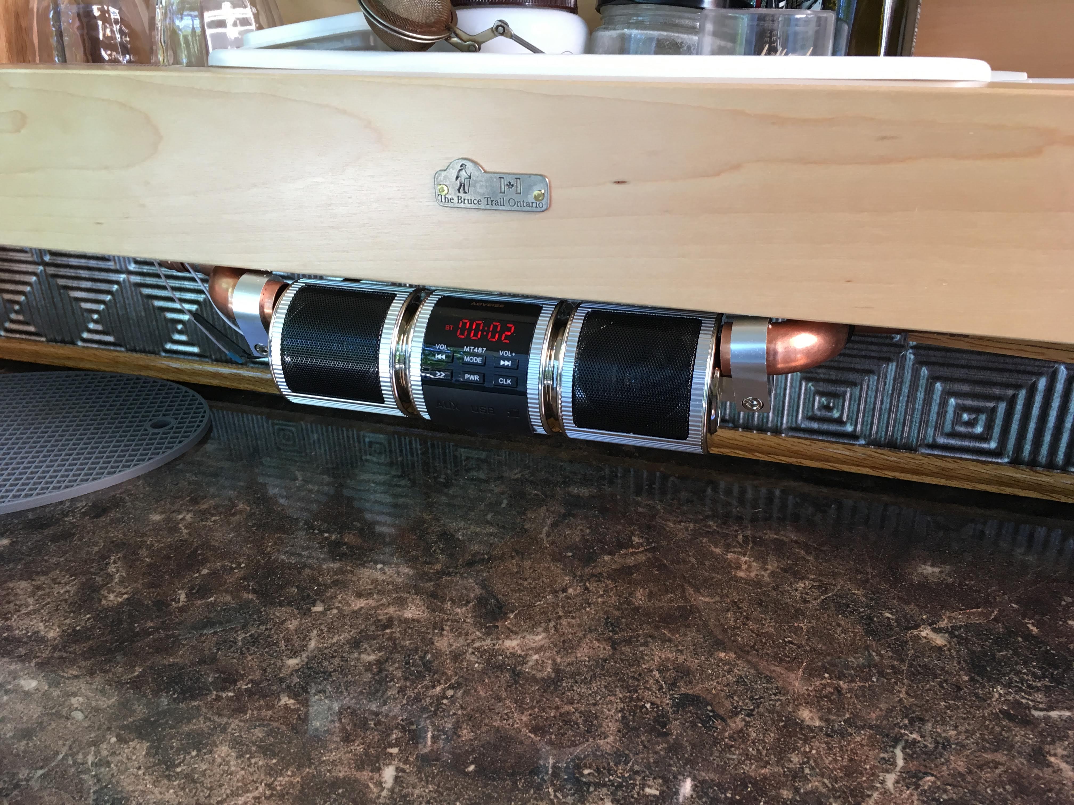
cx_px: 537
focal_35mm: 29
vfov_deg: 48.2
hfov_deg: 61.7
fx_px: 900
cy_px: 402
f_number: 2.2
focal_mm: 4.15
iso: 64
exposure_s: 1/30
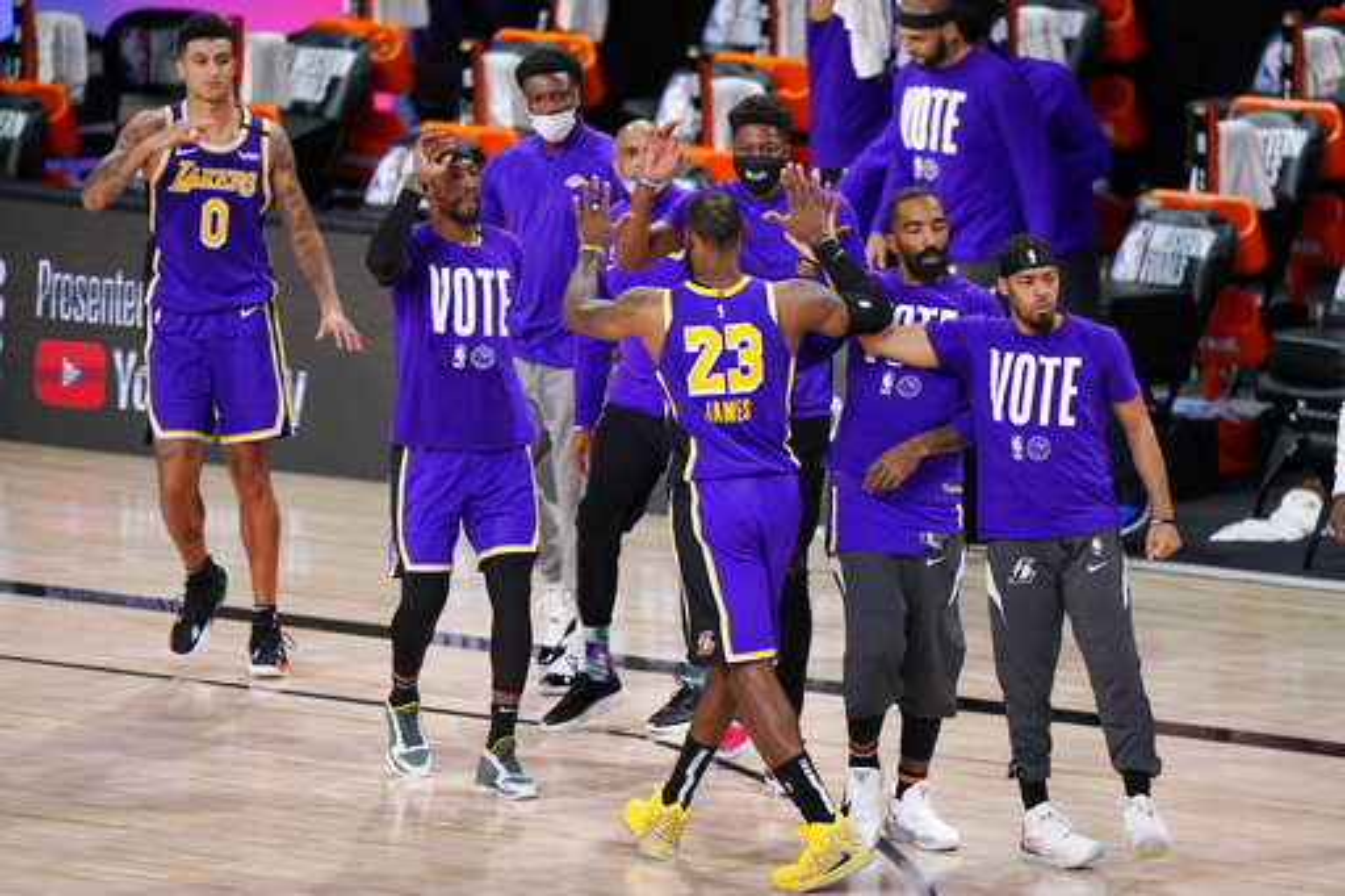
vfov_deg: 3.4
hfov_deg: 5.2
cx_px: 672
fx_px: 14939
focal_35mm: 400
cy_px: 448
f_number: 2.8
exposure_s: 1/2000
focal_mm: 400
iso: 4000
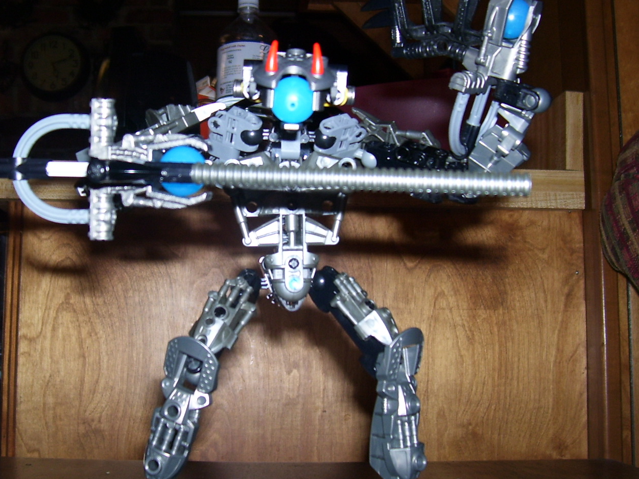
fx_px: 831
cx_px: 241
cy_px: 225
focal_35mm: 45
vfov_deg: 32.2
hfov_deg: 41.8
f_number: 2.7
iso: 80
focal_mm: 5.6
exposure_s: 1/45
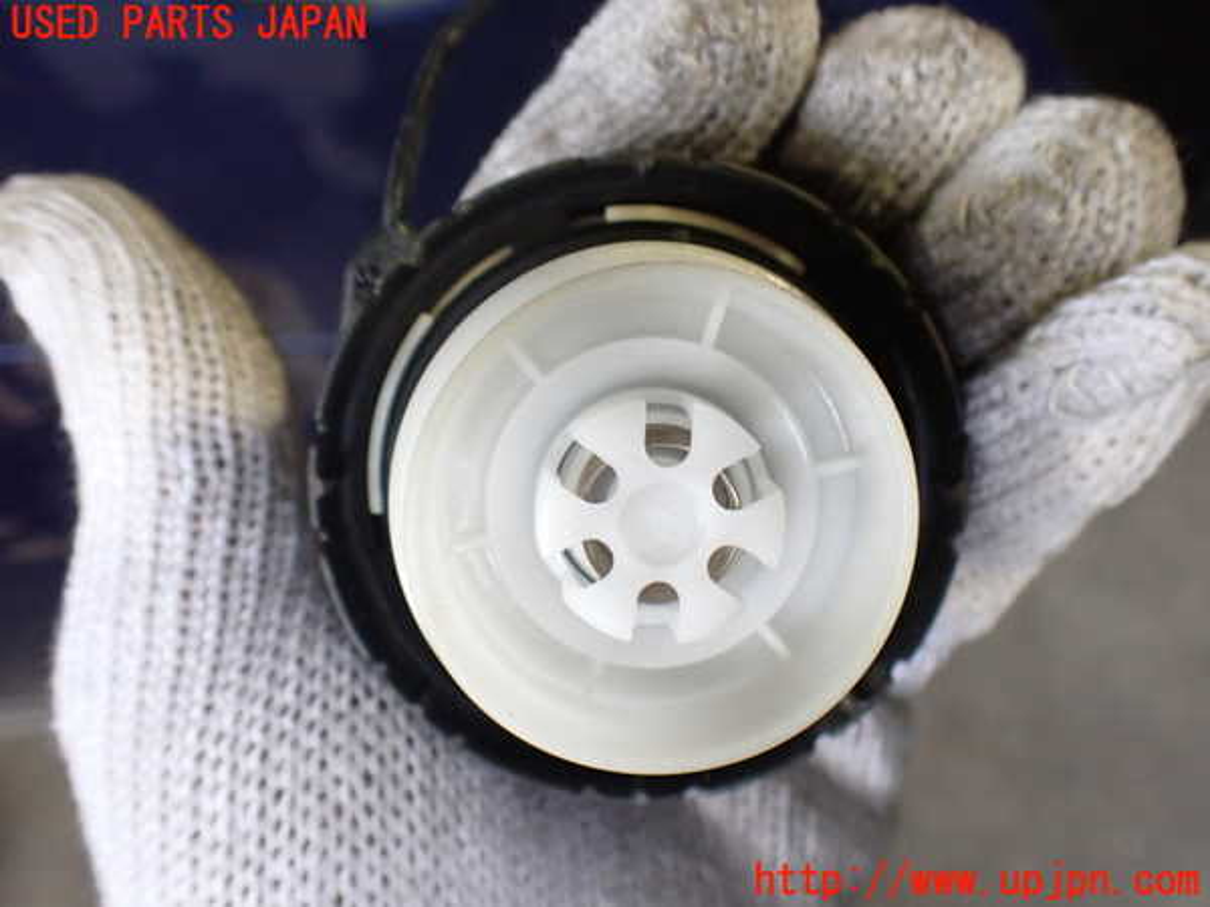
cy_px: 454
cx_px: 605
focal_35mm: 30
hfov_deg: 60.0
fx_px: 1049
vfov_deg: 46.8
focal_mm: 5.4
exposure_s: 1/100
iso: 800
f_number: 2.3
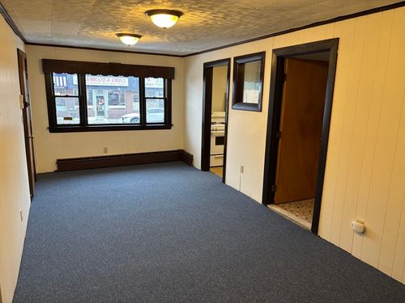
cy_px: 152
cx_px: 202
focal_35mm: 26
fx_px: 304
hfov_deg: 67.3
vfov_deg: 53.1
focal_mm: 5.96
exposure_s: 1/60
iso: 160
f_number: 1.6
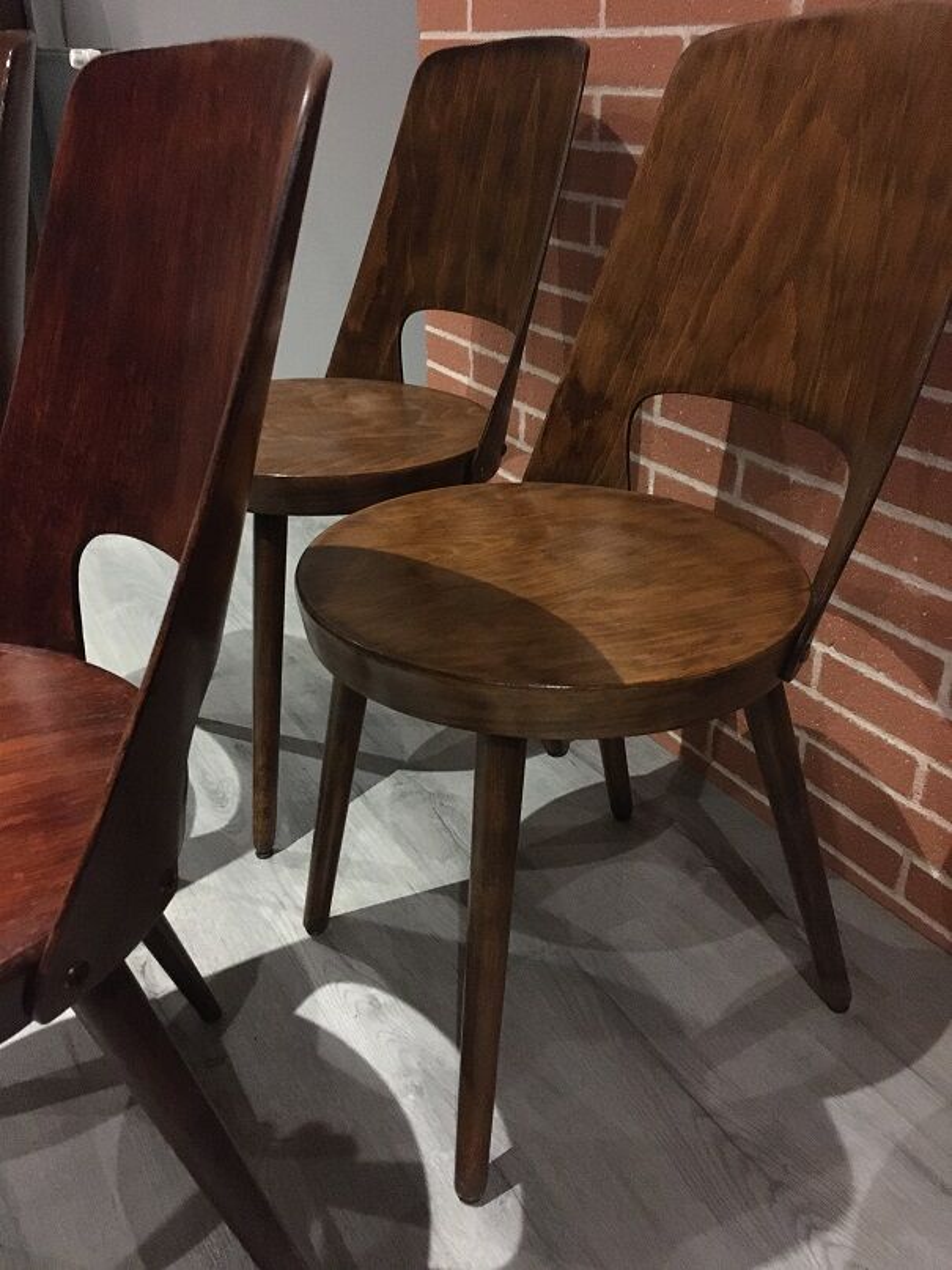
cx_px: 476
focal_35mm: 29
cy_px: 635
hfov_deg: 48.2
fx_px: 1064
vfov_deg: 61.7
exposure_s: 1/17
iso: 400
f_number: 2.2
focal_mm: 4.15
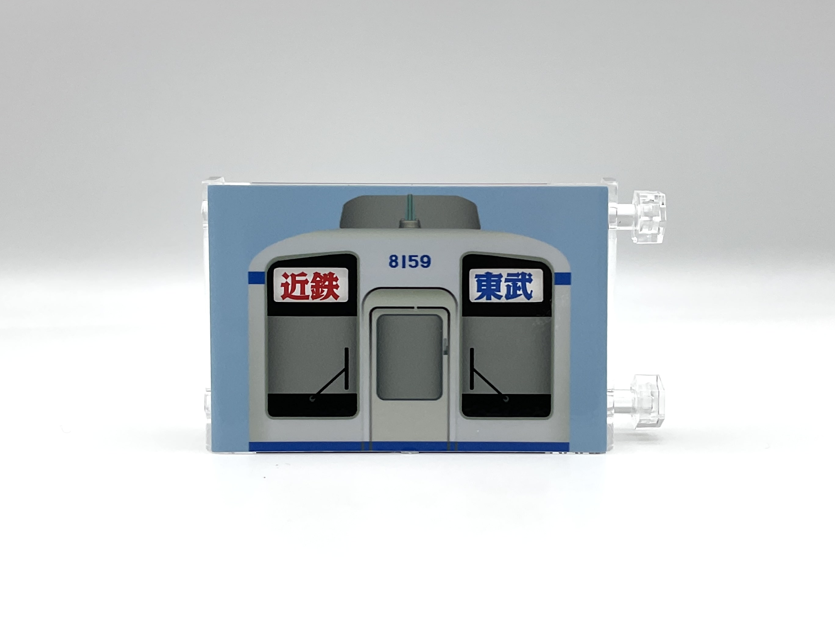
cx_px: 418
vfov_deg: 46.8
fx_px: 724
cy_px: 306
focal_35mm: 30
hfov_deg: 60.0
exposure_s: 1/419
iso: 25
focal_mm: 3
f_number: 1.8
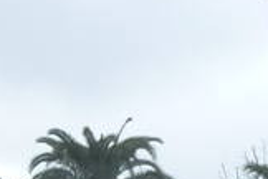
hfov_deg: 12.7
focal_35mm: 158
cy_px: 308
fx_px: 1176
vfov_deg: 8.4
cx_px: -33
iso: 160
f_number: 4
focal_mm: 4.3
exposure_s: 1/160
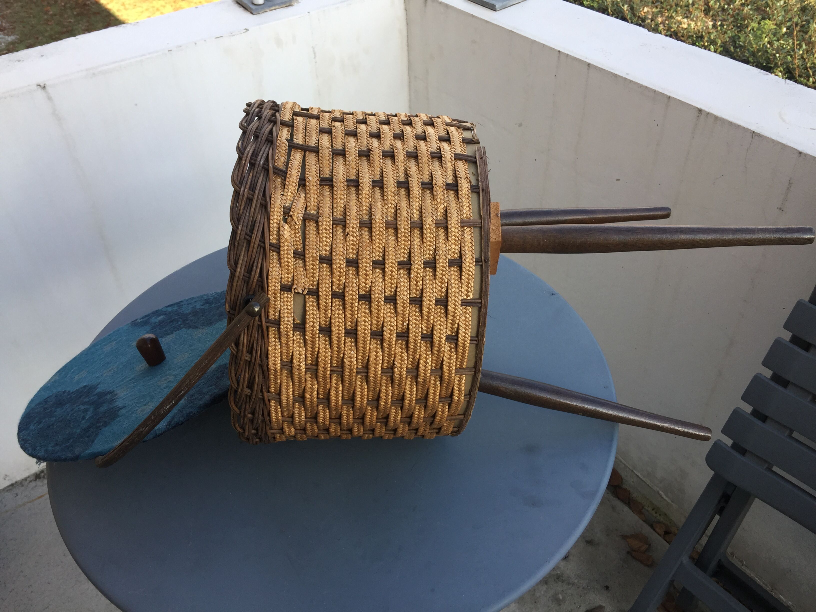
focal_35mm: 29
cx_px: 408
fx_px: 684
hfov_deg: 61.7
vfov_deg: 48.2
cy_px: 306
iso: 32
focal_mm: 4.15
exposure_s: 1/353
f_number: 2.2
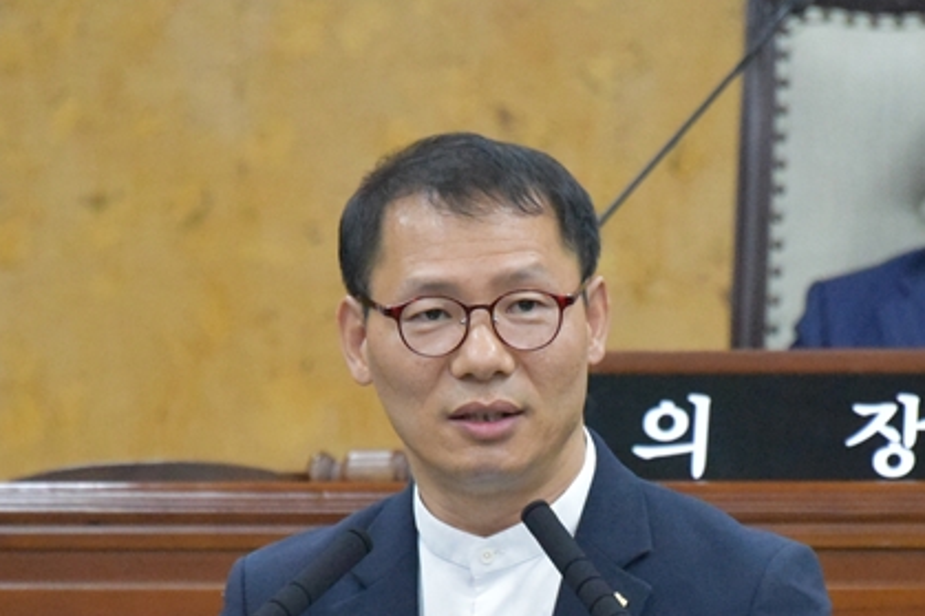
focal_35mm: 716
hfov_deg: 2.9
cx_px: 528
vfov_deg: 1.9
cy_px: 465
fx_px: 18389
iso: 11400
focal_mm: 300
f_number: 5.6
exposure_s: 1/320
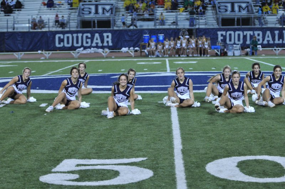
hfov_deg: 19.5
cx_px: 142
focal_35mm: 105
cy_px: 94
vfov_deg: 13.0
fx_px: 830
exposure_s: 1/200
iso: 1600
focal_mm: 70
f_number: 2.8
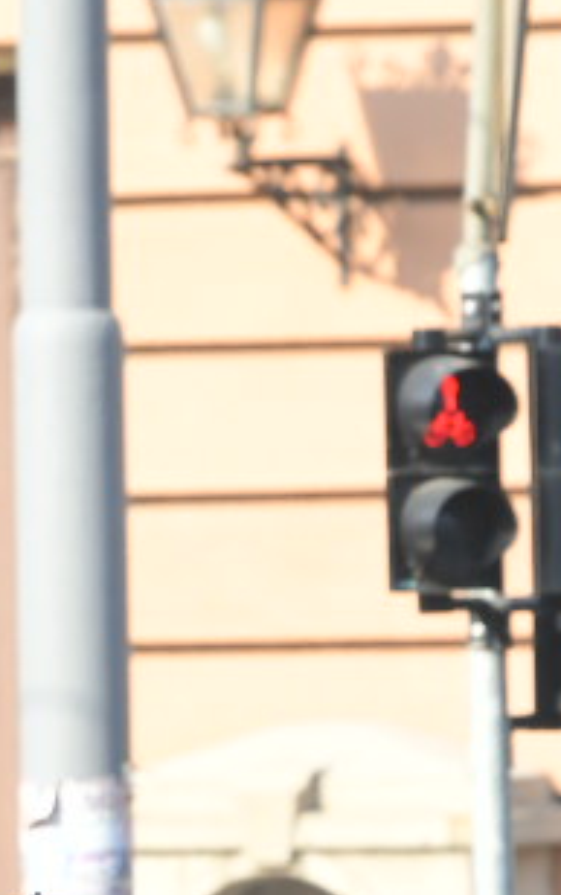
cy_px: 1157
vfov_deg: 2.0
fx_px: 26175
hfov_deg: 1.2
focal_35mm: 1072
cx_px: -12
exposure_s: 1/1250
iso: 500
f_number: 4
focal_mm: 200
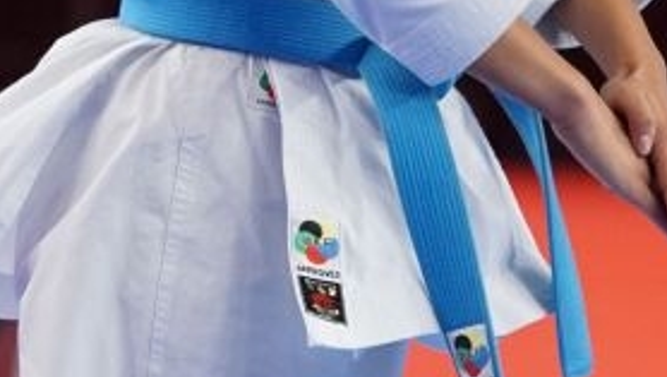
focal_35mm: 1016
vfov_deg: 1.2
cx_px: 379
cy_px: 12
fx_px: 17986
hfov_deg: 2.1
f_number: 3.2
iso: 1000
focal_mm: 150
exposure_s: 1/400
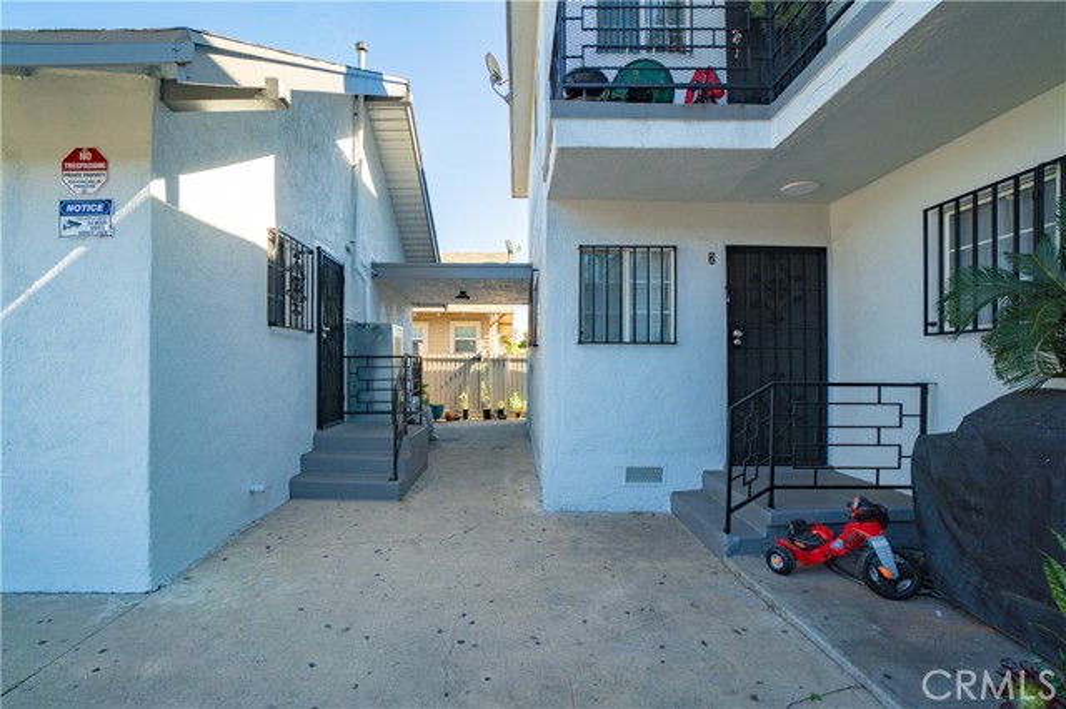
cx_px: 533
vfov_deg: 77.3
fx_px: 444
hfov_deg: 100.4
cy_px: 354
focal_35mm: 15
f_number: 7.1
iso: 100
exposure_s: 1/100
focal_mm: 10
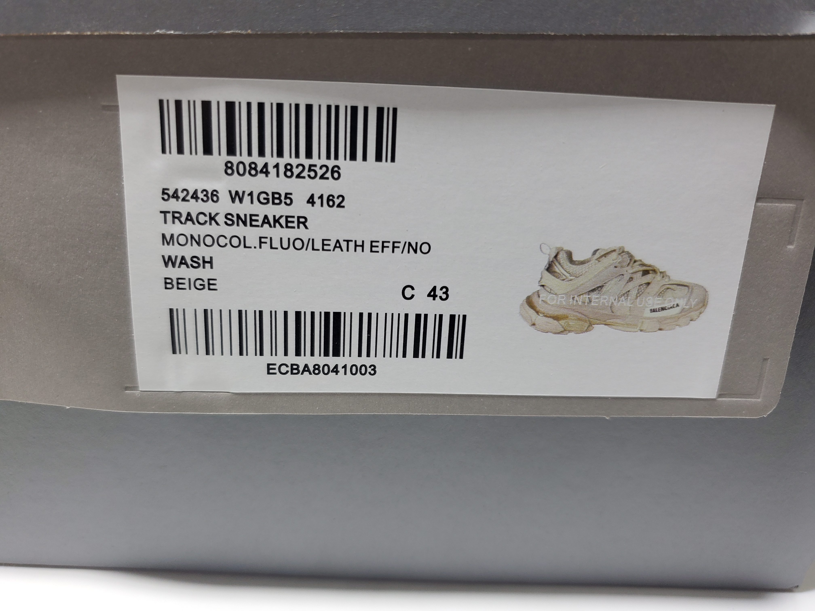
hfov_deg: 67.3
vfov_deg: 53.1
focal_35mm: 26
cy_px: 306
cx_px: 408
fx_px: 612
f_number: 1.5
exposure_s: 1/153
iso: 50
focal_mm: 4.3
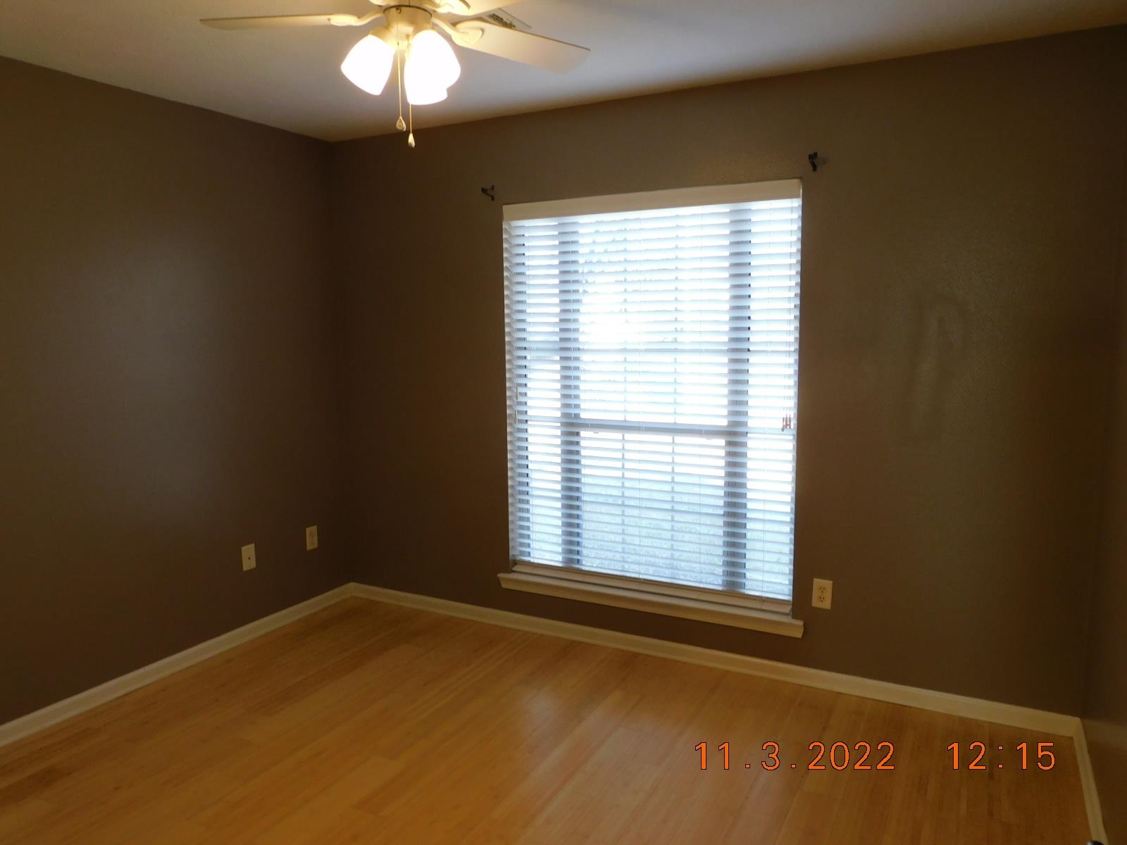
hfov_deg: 71.6
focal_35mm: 24
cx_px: 564
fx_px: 781
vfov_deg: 56.8
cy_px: 422
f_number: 3.3
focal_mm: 4.3
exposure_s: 1/30
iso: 140
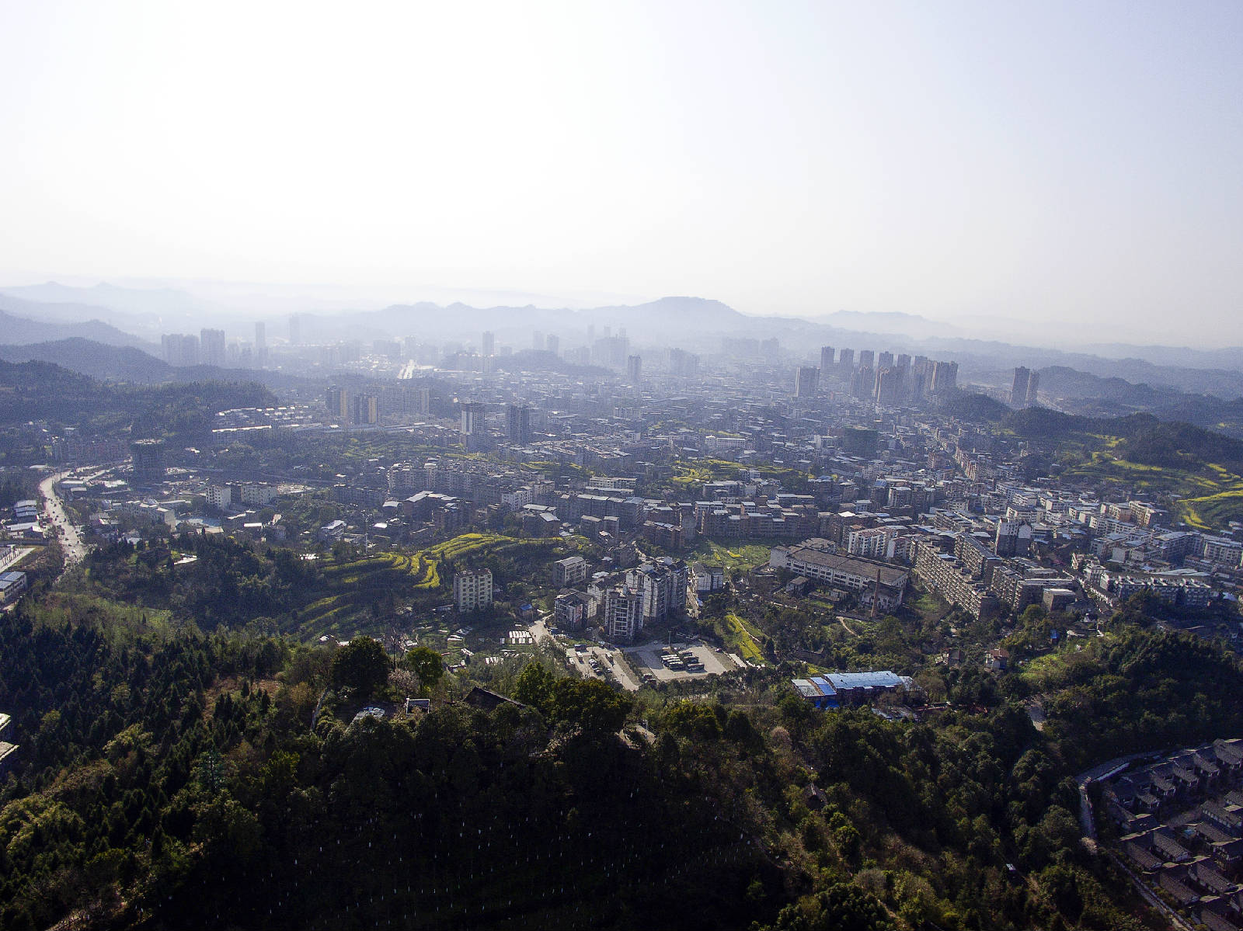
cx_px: 622
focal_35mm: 20
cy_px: 466
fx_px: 718
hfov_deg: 81.8
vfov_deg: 65.9
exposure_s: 1/1800
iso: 100
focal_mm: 3.61
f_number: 2.8
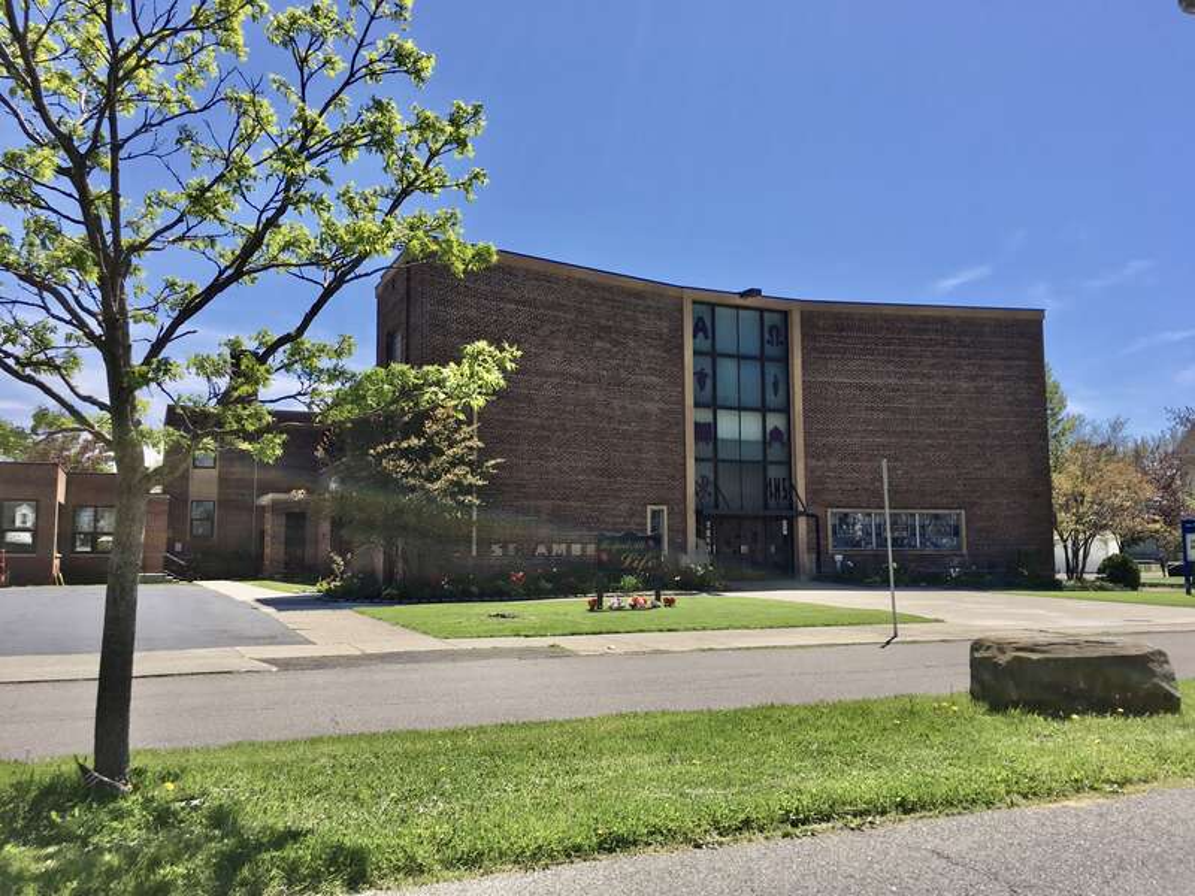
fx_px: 1001
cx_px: 598
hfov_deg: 61.7
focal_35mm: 29
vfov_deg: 48.2
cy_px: 448
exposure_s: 1/1326
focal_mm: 4.15
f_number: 2.2
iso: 25
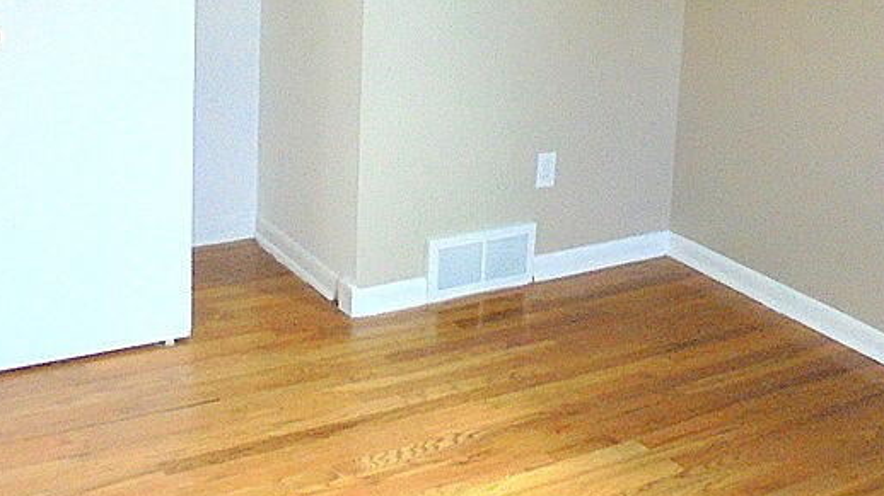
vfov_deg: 20.3
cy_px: -70
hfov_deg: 37.2
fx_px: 1312
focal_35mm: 56
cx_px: 425
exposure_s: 1/100
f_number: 3.5
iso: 500
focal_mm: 4.6
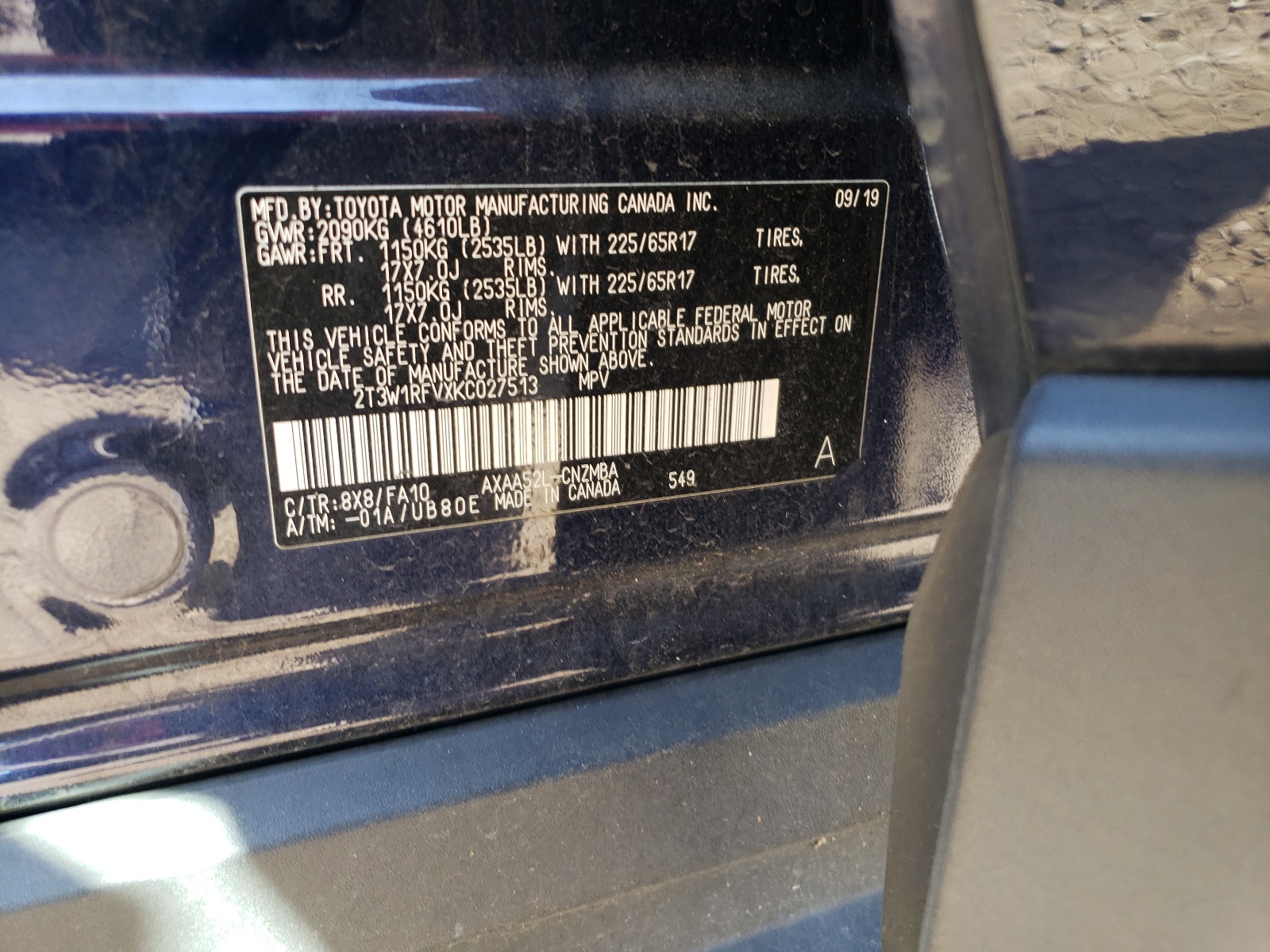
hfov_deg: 67.3
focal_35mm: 26
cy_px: 476
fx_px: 954
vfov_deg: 53.1
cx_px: 635
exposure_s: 1/60.2
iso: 50
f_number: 1.5
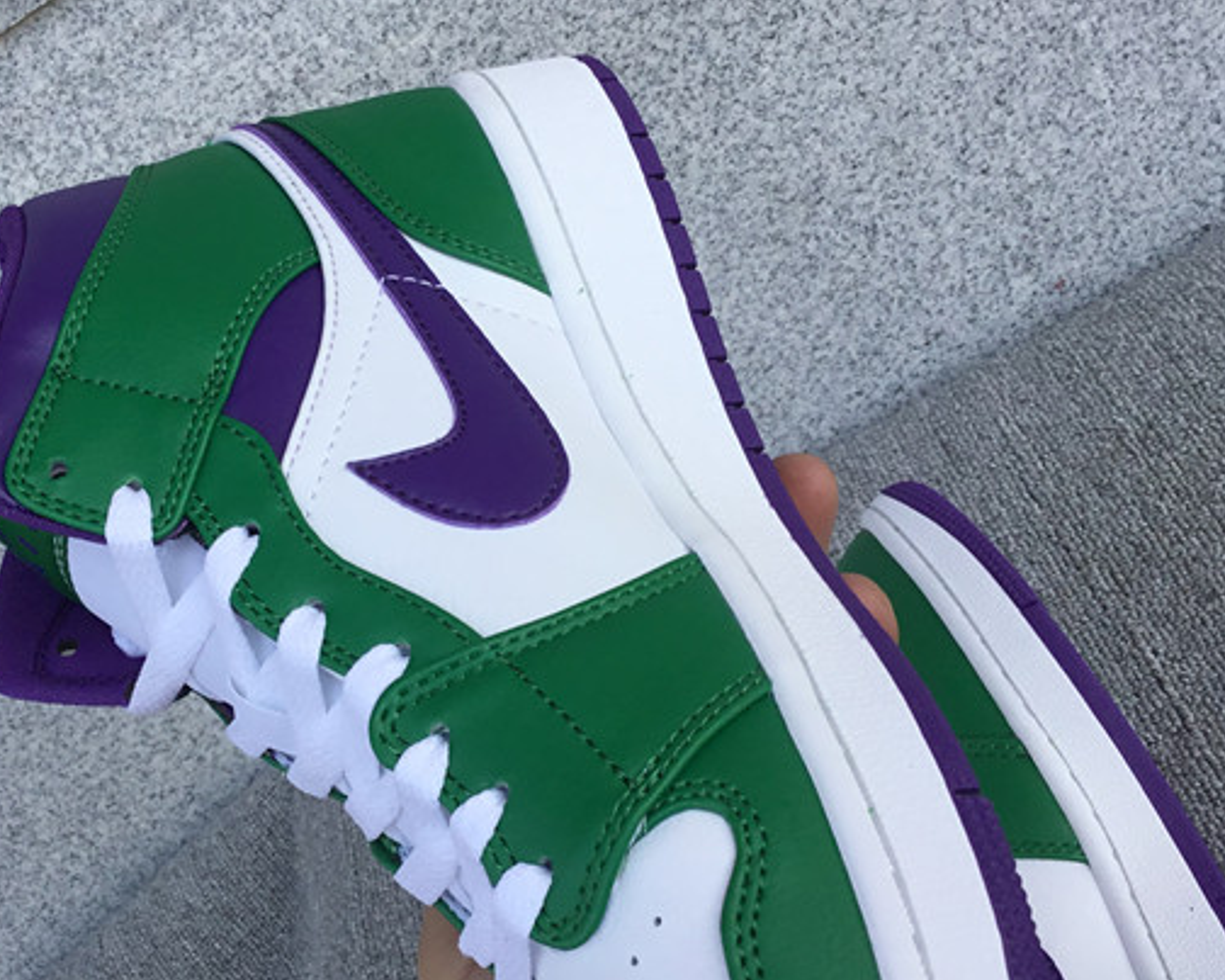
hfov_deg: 34.5
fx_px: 1957
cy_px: 519
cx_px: 416
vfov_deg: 28.1
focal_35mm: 54
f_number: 2.4
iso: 25
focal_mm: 3.3
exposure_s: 1/512
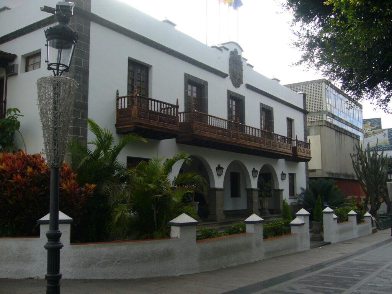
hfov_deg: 52.6
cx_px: 196
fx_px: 396
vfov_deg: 40.7
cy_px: 147
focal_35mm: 35
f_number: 5.6
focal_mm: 5.8
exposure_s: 1/160
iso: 80
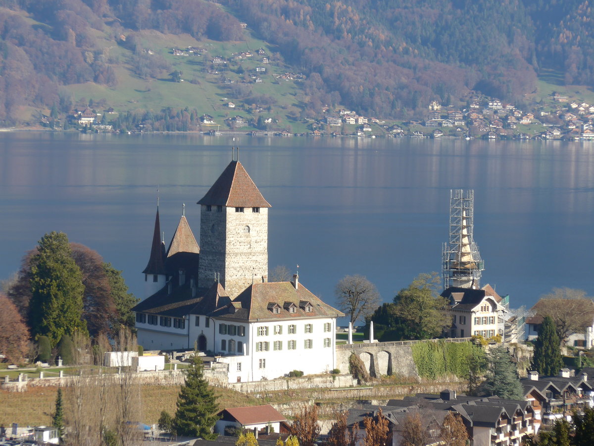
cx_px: 297
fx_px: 3020
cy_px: 223
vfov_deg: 8.4
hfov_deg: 11.2
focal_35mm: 176
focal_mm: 34.2
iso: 80
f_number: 5.6
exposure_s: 1/250
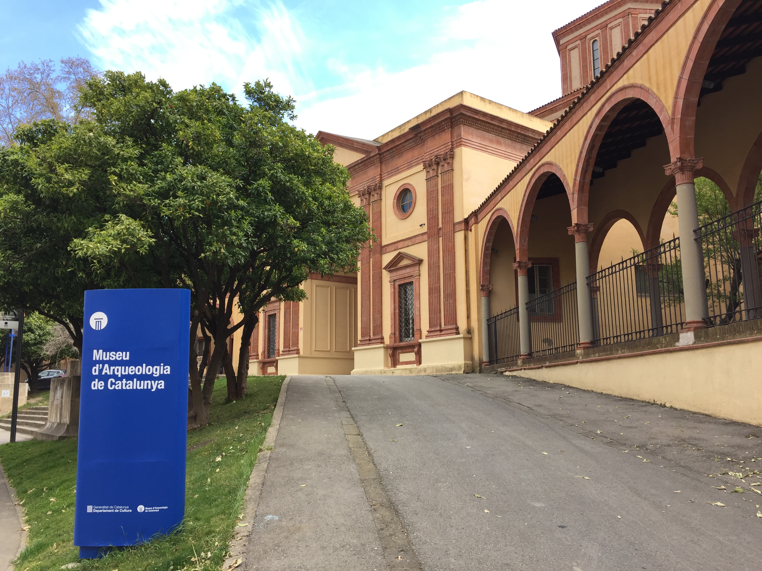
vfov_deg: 48.2
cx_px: 381
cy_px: 286
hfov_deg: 61.7
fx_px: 638
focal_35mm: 29
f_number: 2.2
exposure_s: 1/399
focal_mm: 4.15
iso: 32
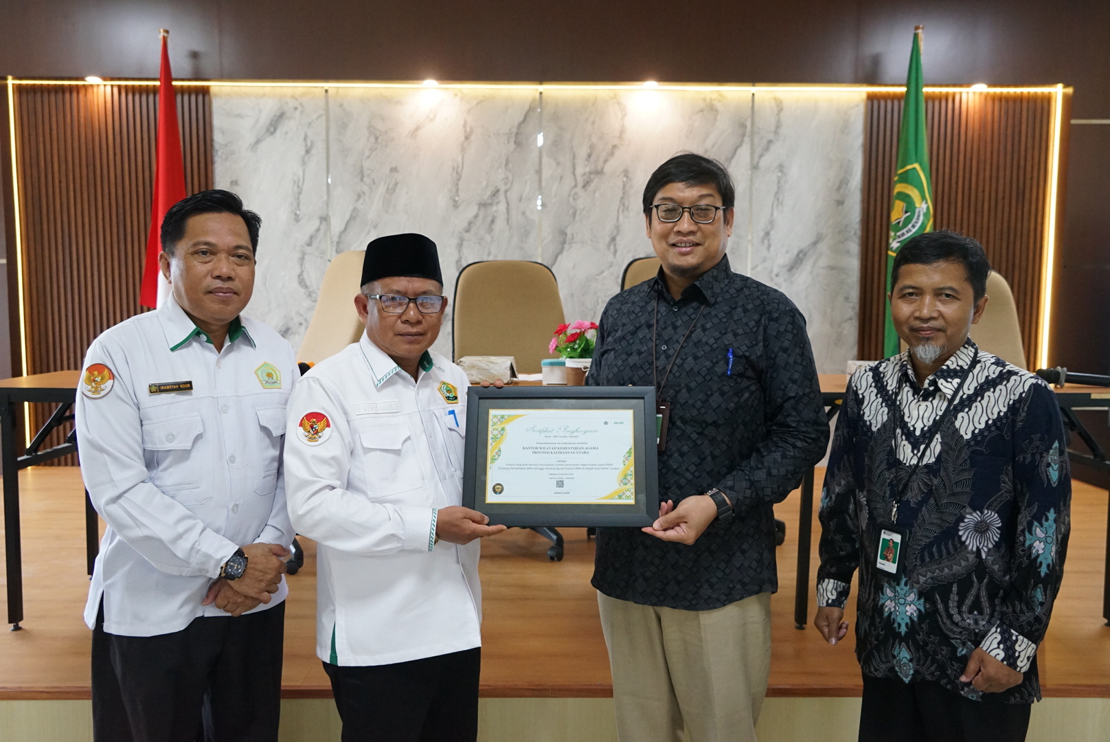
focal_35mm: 28
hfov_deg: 65.4
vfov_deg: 46.5
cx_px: 555
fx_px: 864
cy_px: 371
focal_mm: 28
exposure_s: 1/125
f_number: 5
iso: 4000
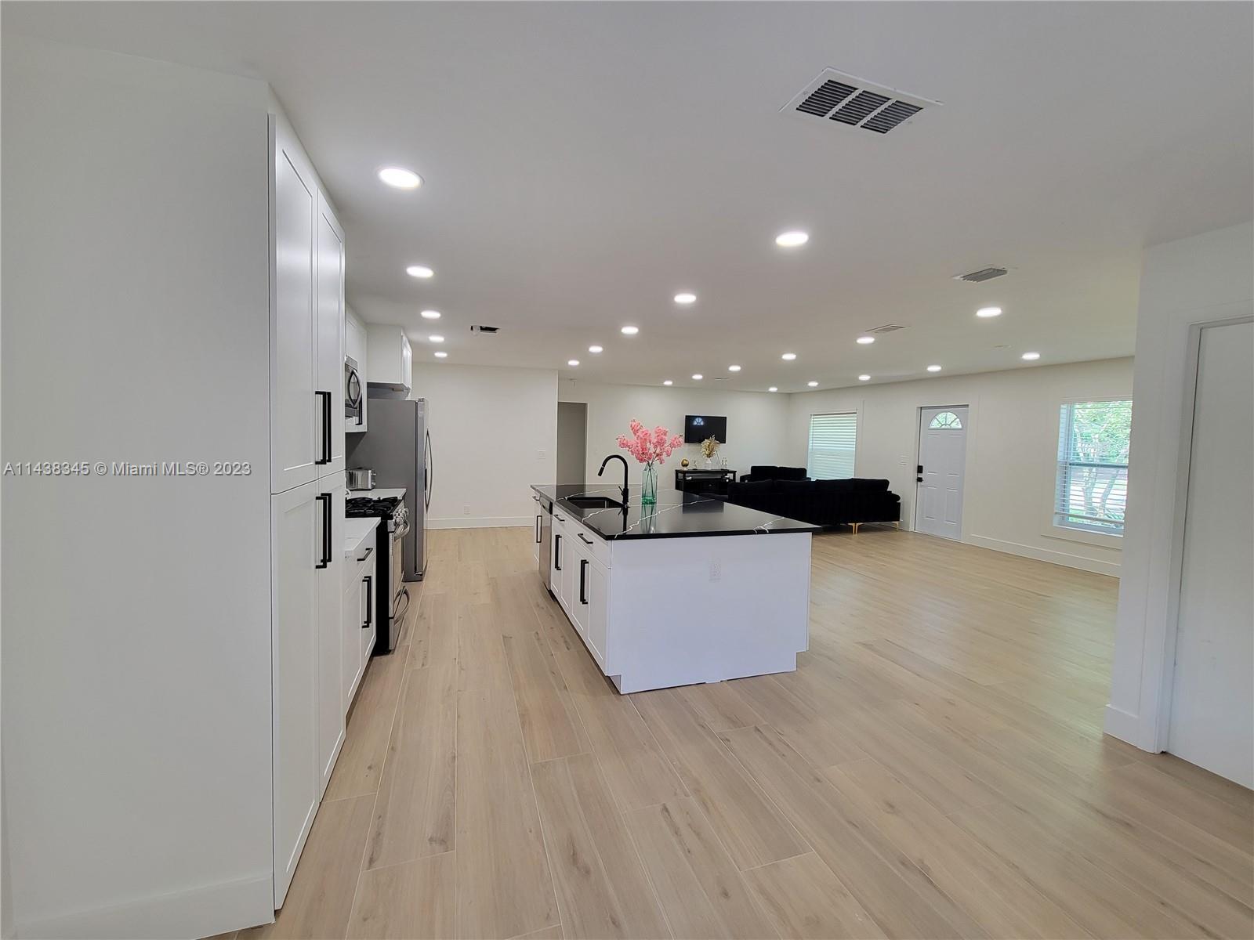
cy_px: 470
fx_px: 471
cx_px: 627
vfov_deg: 89.9
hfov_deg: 106.2
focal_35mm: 13
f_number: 2.2
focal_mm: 2.2
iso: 160
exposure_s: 1/60
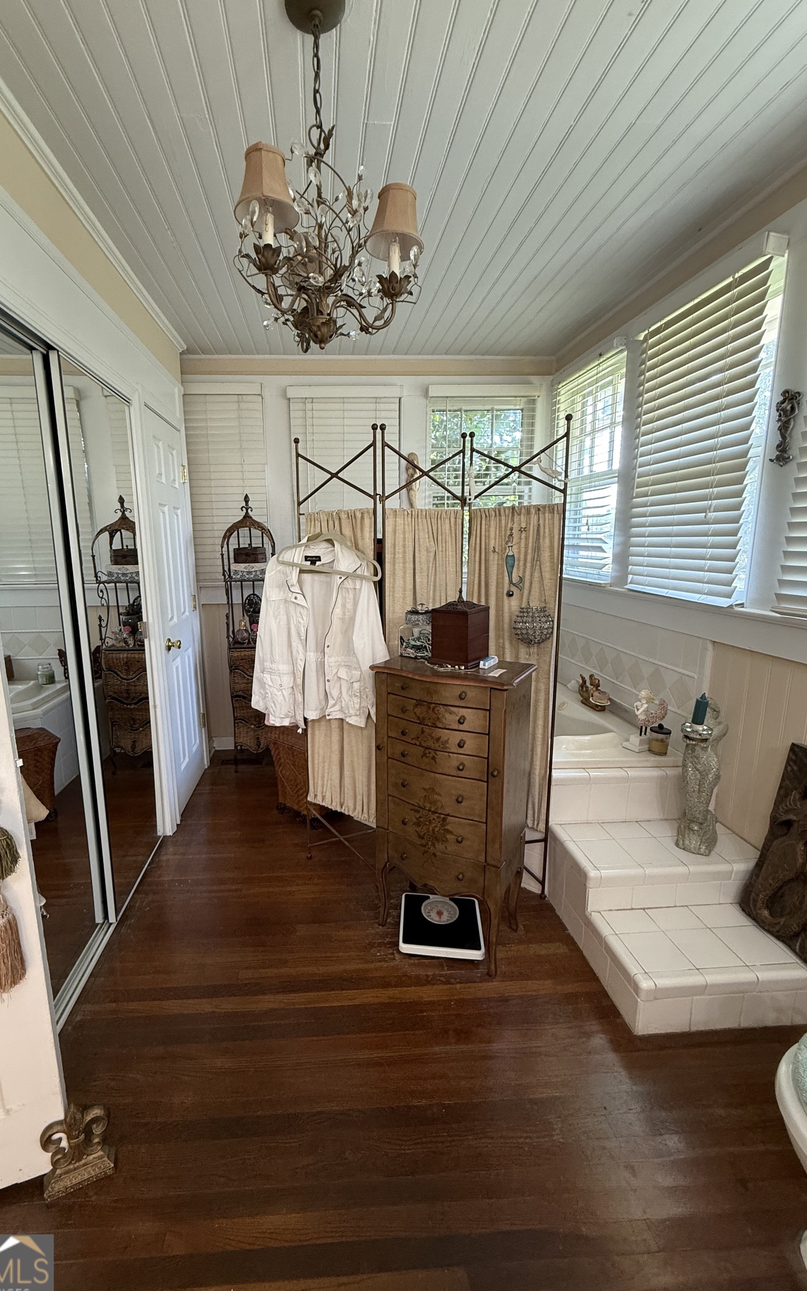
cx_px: 348
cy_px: 647
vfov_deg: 101.5
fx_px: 528
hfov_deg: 74.4
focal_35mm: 15
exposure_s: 1/60
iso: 250
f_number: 2.2
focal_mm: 2.22
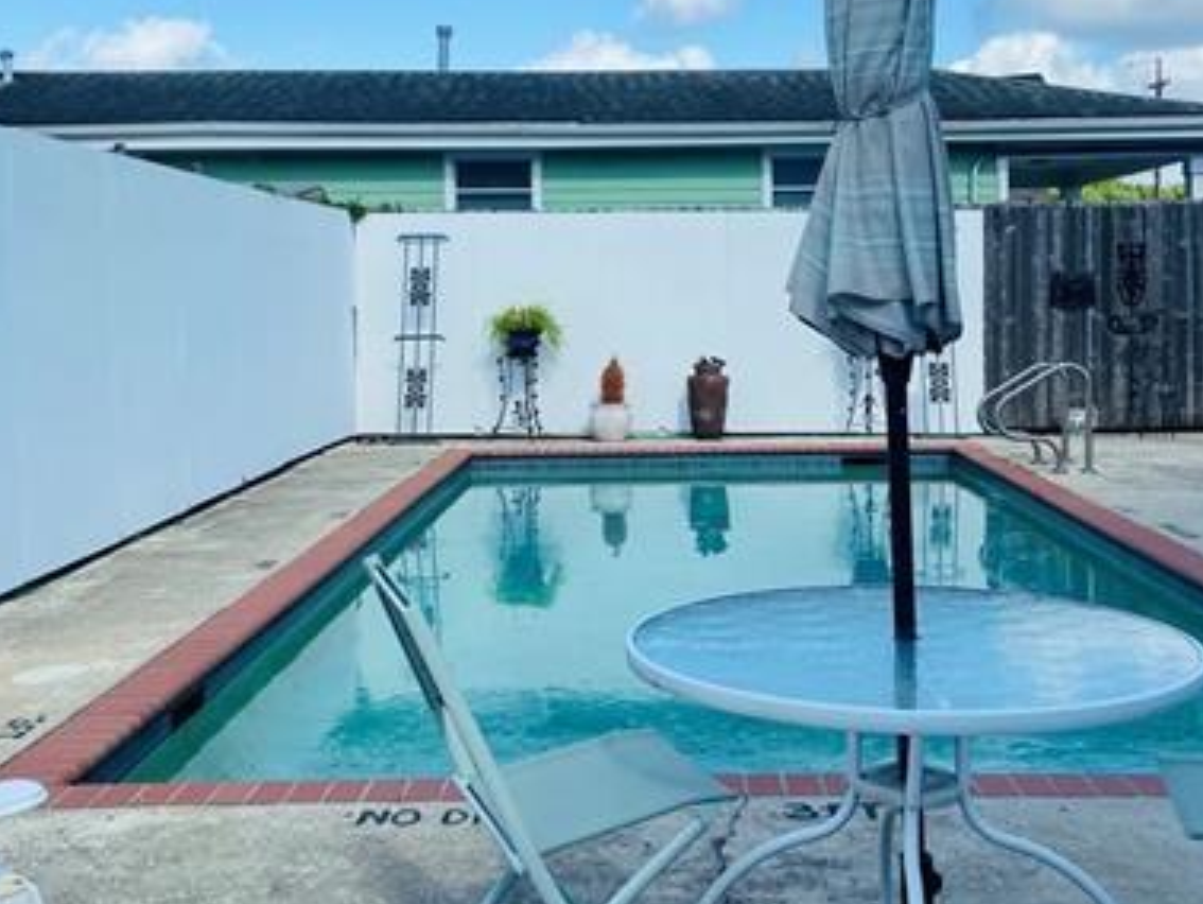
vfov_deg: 32.8
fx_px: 1530
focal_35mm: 44
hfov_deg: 42.8
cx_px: 675
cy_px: 357
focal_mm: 4.25
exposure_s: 1/2625
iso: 32
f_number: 1.8
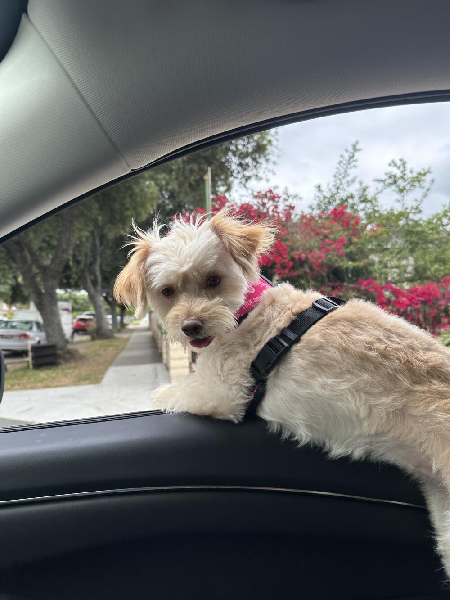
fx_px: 416
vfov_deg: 71.6
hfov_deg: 56.8
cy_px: 300
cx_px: 225
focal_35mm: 24
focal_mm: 6.86
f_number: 1.78
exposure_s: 1/1613
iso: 80
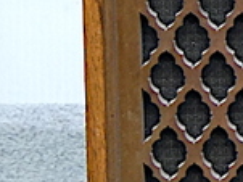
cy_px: -81
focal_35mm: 623
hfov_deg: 3.1
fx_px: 4370
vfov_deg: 2.4
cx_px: 666
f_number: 5
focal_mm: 17.5
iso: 200
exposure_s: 1/4
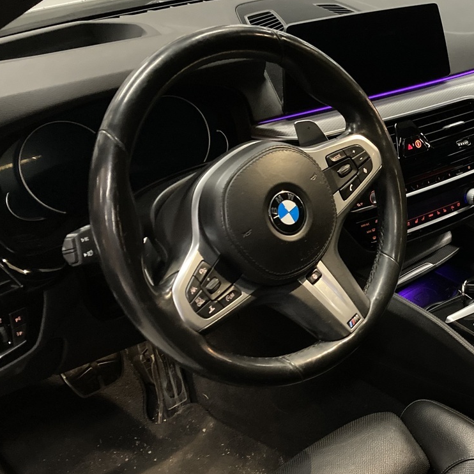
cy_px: 282
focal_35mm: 48
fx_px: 744
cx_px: 442
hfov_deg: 33.2
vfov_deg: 35.2
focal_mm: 3.99
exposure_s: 1/25
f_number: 1.8
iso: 500
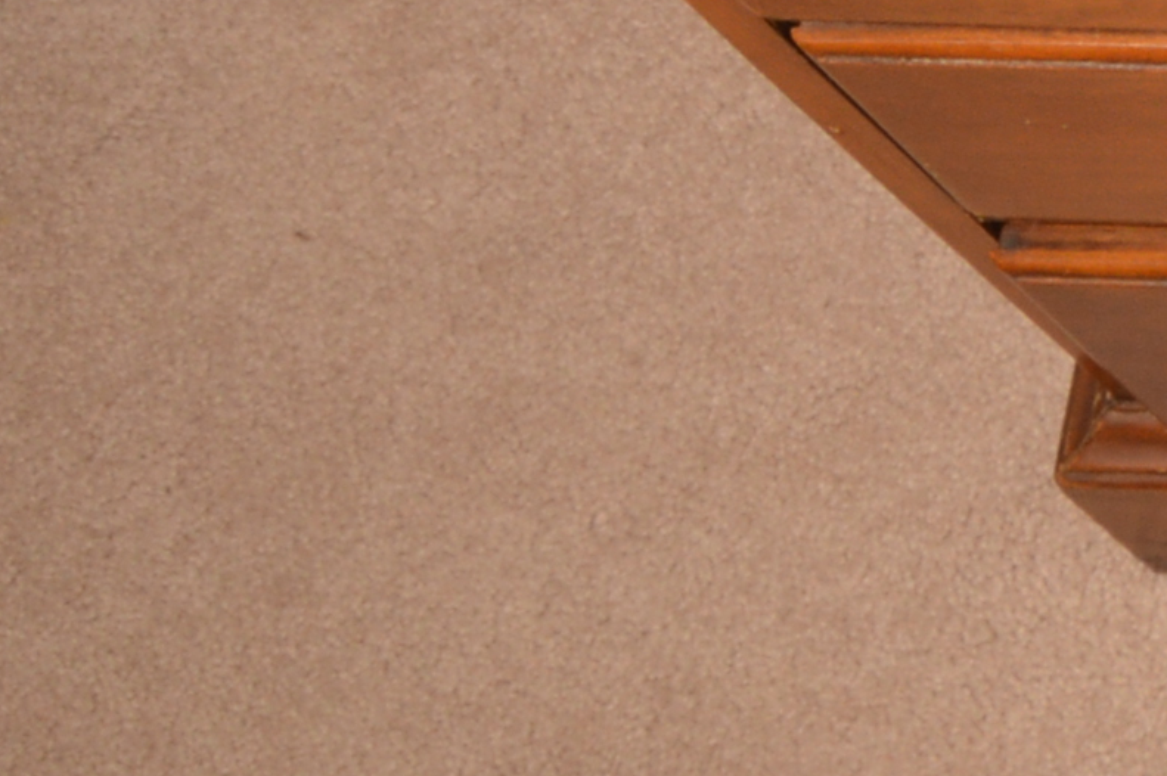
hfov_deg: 10.6
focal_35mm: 154
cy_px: -865
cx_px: 3142
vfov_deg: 8.4
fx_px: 4988
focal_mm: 18
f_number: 8
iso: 200
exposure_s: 1/100
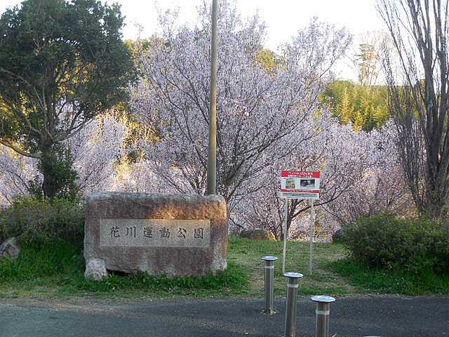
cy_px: 168
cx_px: 224
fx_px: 700
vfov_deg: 27.0
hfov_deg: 35.5
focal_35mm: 54
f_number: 4.2
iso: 125
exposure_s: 1/60
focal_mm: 9.8
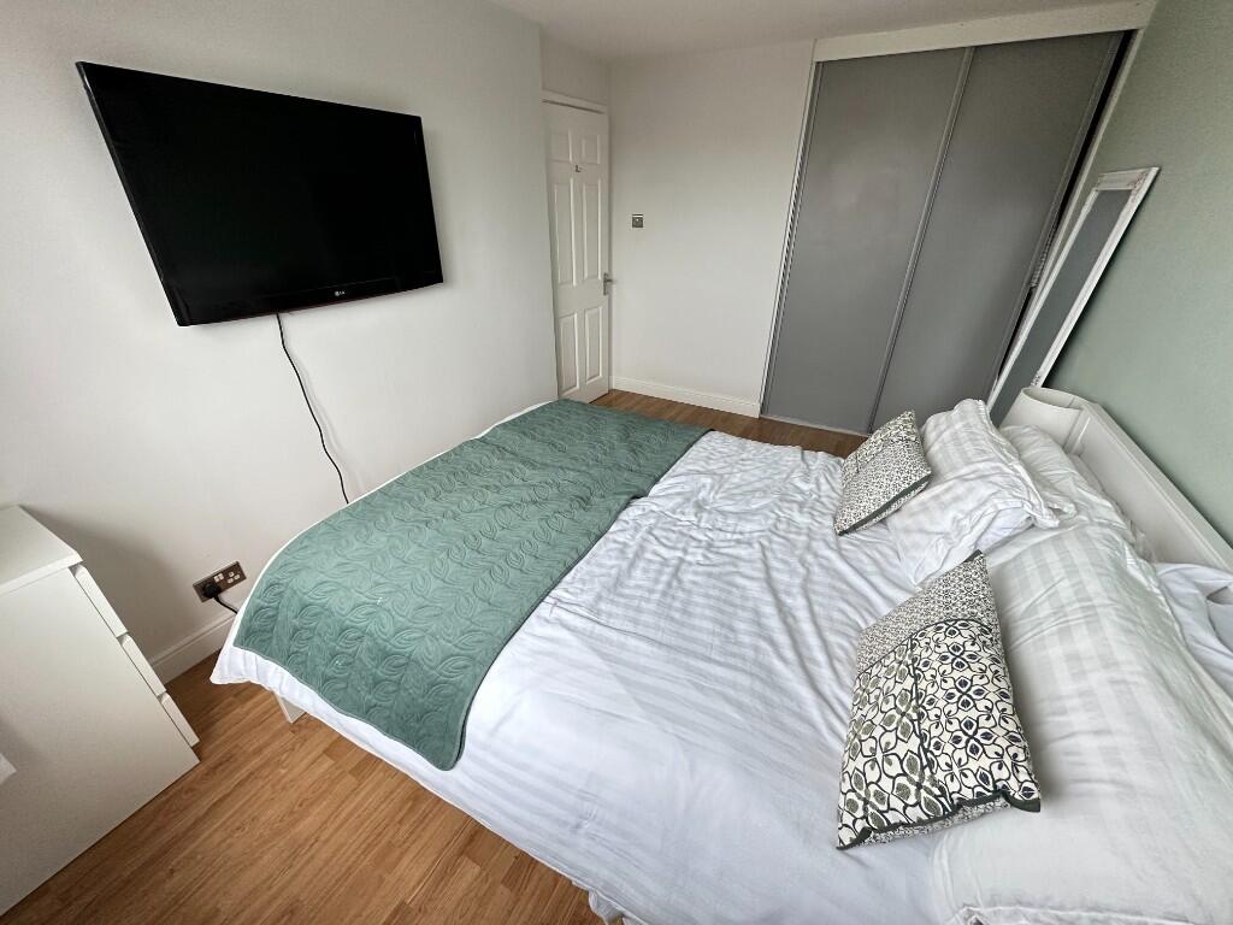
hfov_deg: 102.1
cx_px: 616
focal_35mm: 14
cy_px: 462
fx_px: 499
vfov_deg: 85.7
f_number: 2.2
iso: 200
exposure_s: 1/99
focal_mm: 2.22
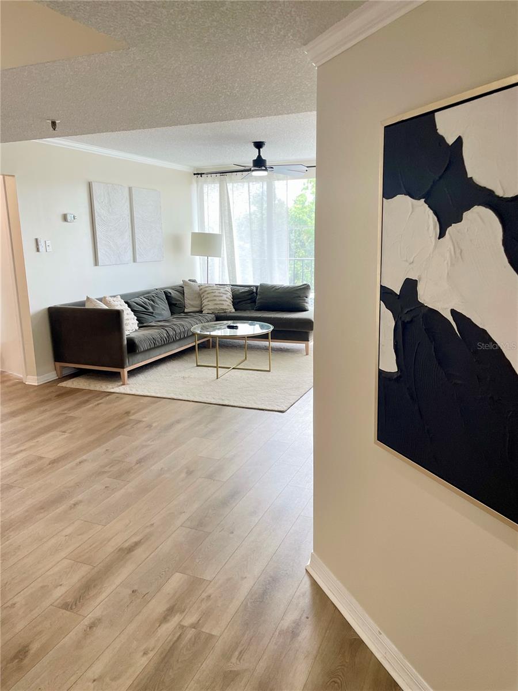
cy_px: 346
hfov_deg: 53.1
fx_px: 519
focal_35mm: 26
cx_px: 259
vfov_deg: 67.3
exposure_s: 1/120
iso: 80
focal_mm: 4.2
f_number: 1.6
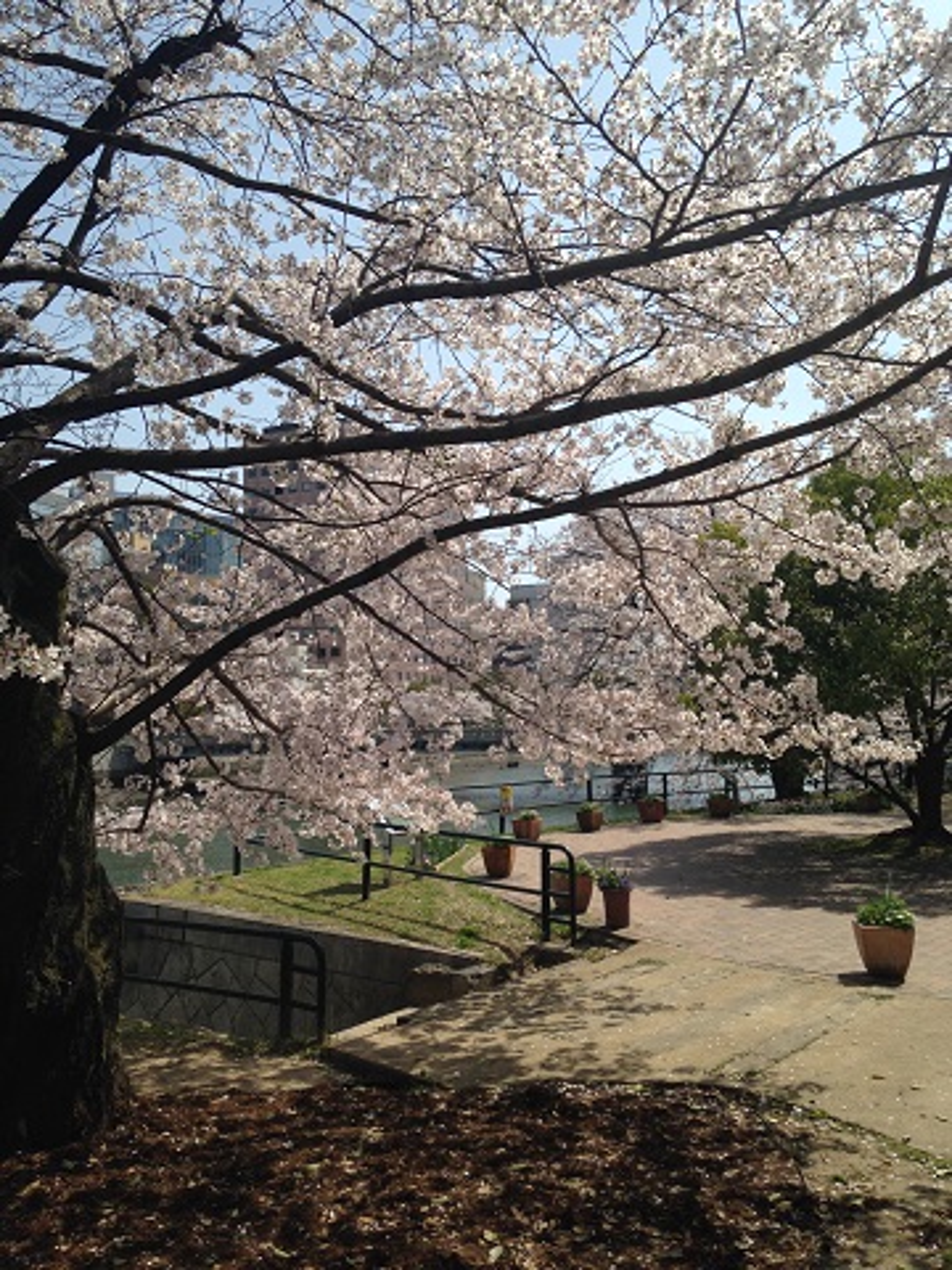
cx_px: 476
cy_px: 635
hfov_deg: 42.9
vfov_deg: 55.4
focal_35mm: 33
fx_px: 1210
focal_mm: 4.12
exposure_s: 1/2008
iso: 50
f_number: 2.4
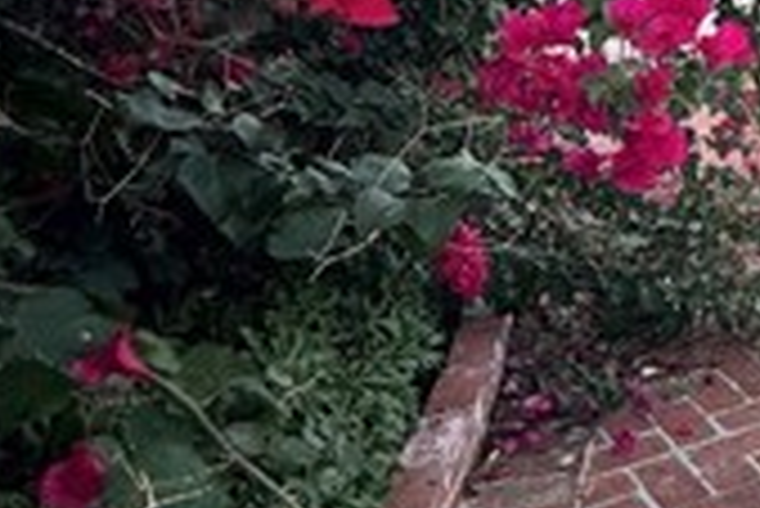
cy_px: 144
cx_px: 1021
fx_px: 1162
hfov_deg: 28.6
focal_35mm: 55
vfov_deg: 24.5
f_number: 2.2
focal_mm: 2.22
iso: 40
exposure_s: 1/512
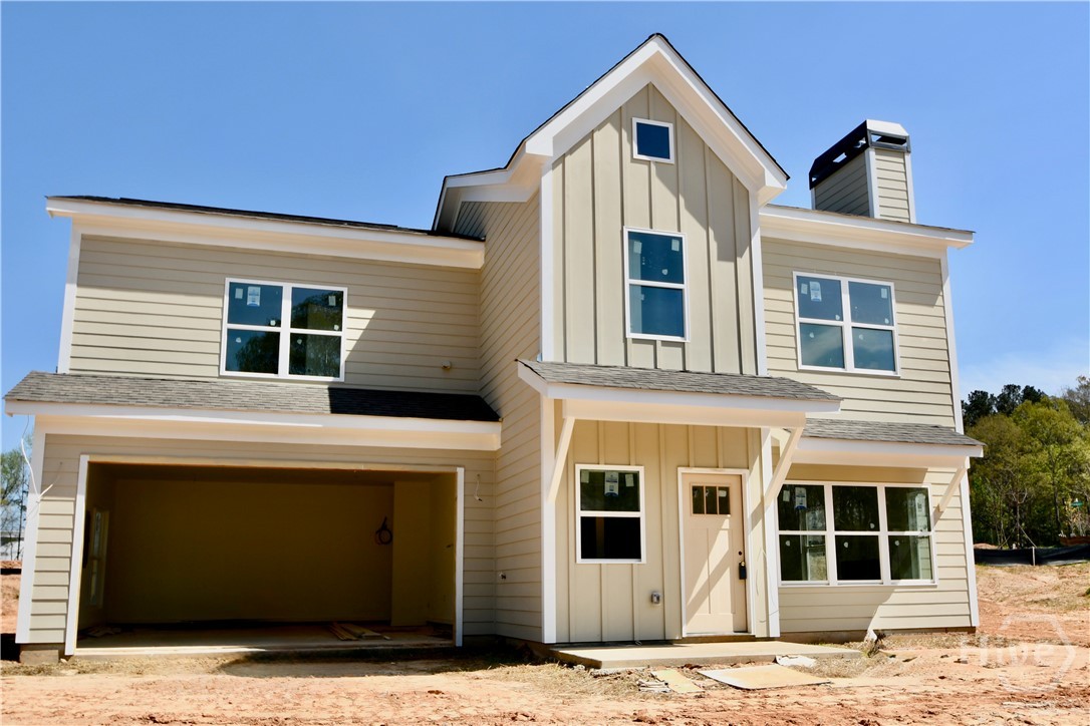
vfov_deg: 51.3
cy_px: 363
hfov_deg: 71.5
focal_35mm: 25
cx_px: 545
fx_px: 757
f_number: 9
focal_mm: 17
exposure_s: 1/250
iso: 100
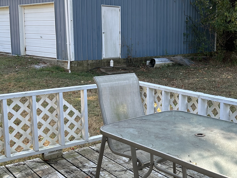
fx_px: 349
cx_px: 154
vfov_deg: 28.6
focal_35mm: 51
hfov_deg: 37.2
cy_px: 86
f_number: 1.5
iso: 50
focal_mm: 5.7
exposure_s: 1/448
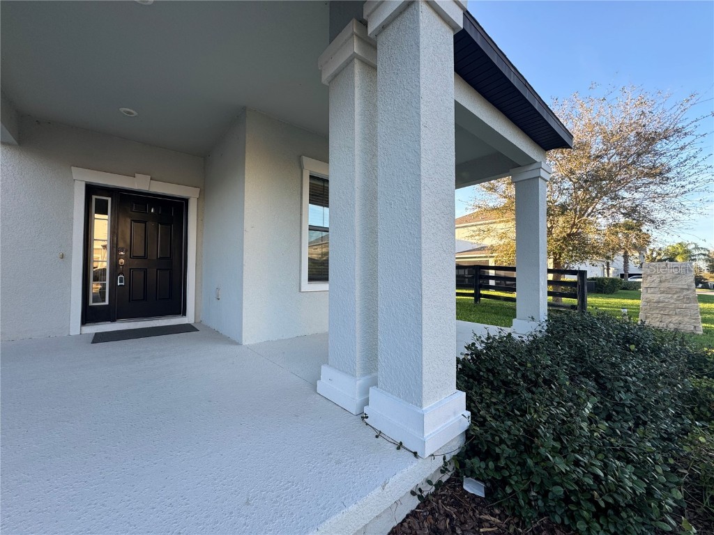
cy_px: 268
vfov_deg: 85.7
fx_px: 289
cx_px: 357
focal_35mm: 14
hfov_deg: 102.1
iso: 40
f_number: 2.2
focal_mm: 2.22
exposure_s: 1/210
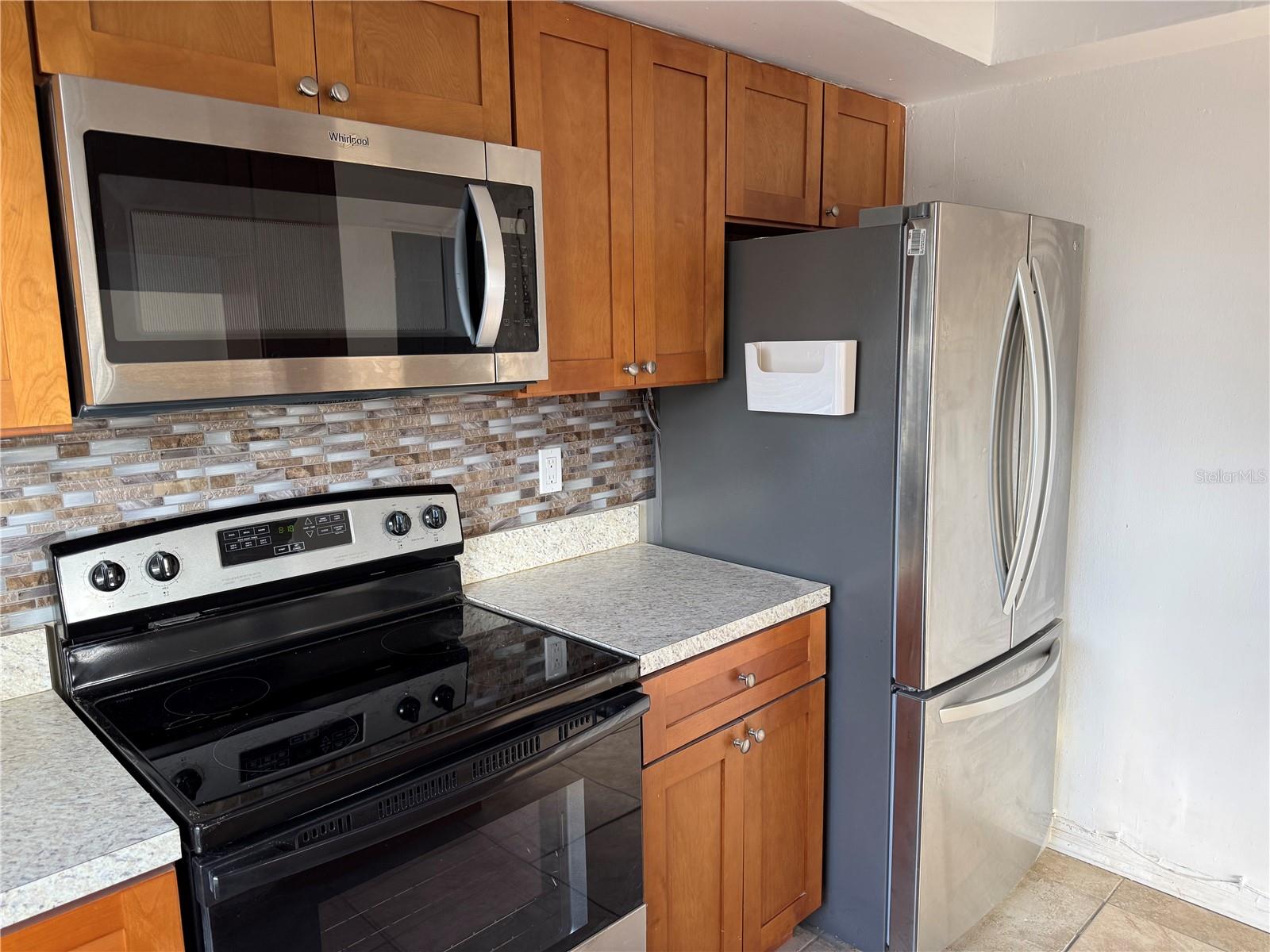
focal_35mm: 24
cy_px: 476
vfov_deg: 56.8
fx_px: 881
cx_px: 635
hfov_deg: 71.6
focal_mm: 6.76
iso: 125
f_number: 1.78
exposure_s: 1/121
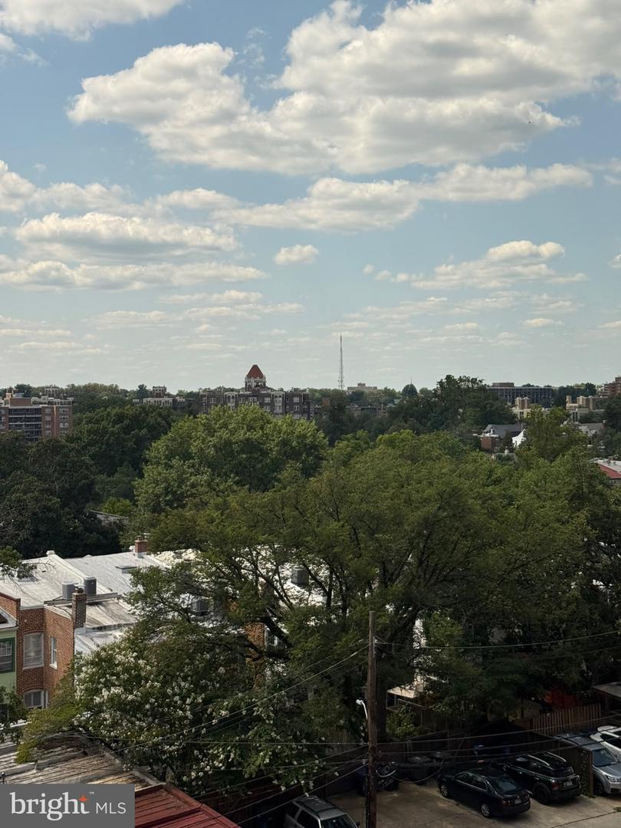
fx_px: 1148
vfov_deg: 39.7
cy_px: 414
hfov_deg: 30.3
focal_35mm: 48
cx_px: 310
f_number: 1.78
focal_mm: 6.76
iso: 64
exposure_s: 1/5208
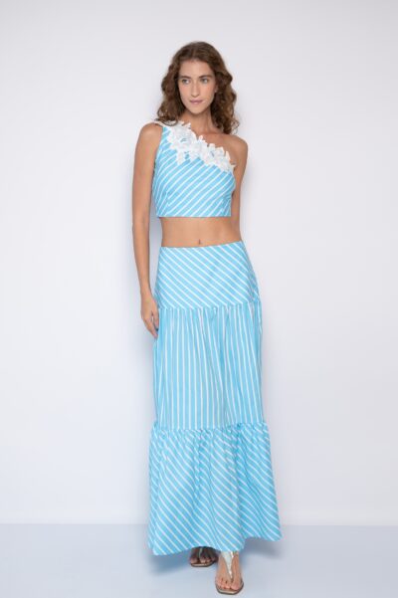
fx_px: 863
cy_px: 299
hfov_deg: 26.0
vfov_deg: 38.2
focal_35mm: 52
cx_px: 199
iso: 250
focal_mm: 52
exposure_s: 1/125
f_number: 4.5
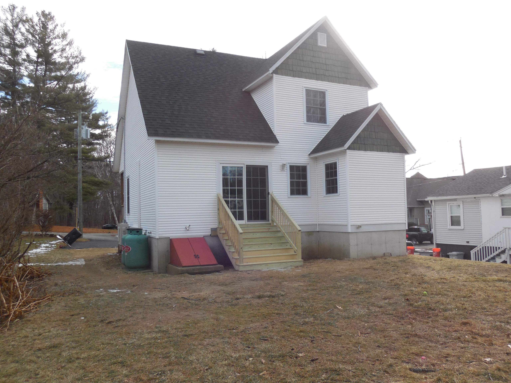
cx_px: 256
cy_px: 192
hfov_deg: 60.0
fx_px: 443
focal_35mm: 30
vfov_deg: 46.8
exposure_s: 1/500
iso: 125
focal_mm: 5.3
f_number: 3.8
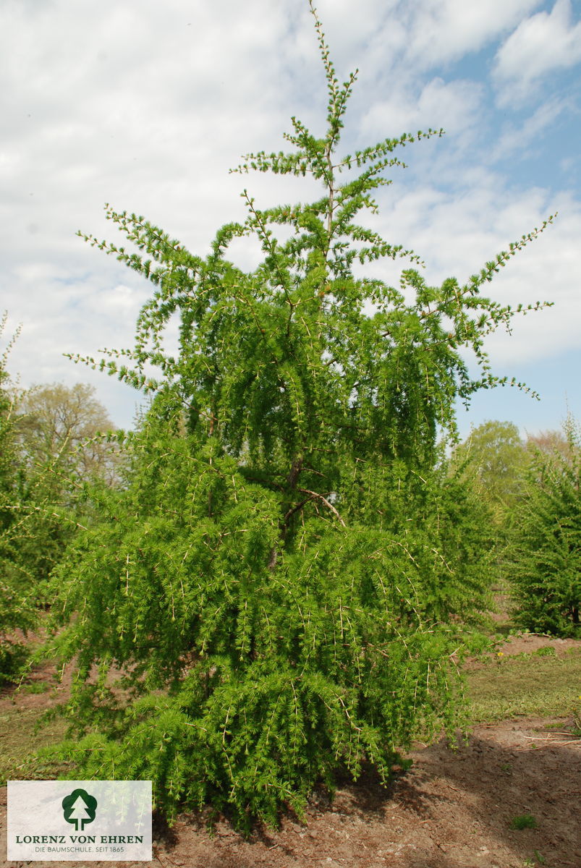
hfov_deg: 40.1
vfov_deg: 57.2
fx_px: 797
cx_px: 290
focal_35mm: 33
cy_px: 434
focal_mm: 22
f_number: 8
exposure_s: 1/250
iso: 200
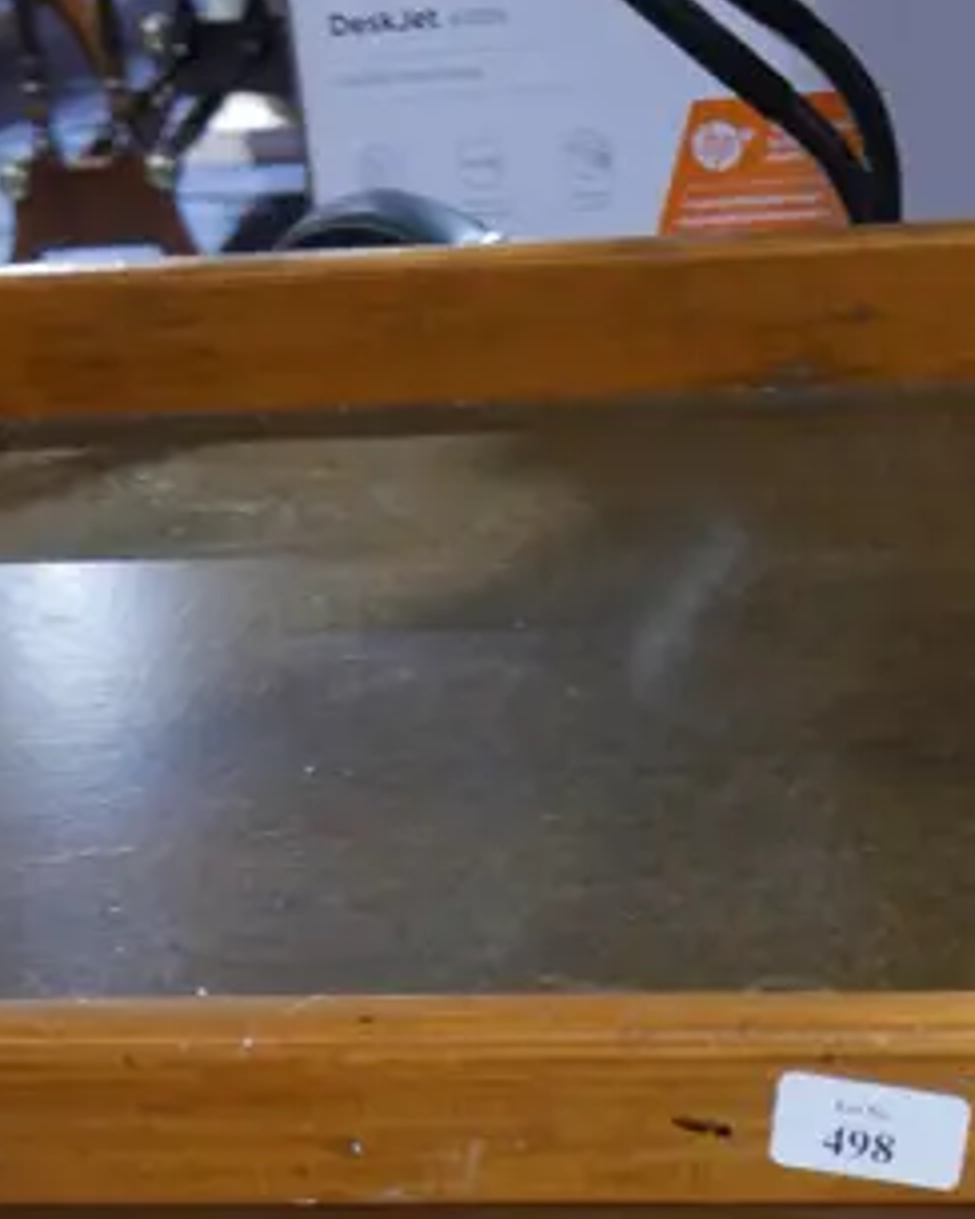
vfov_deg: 16.9
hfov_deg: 14.6
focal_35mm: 105
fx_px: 3787
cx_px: 721
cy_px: 1707
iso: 800
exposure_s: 1/60
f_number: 3.6
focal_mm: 16
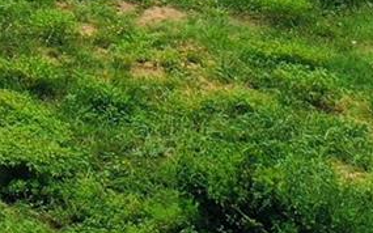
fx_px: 2084
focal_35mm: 205
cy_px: -609
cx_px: -609
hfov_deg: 8.9
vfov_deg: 5.7
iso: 100
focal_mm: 10.26
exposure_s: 1/1000
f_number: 5.6
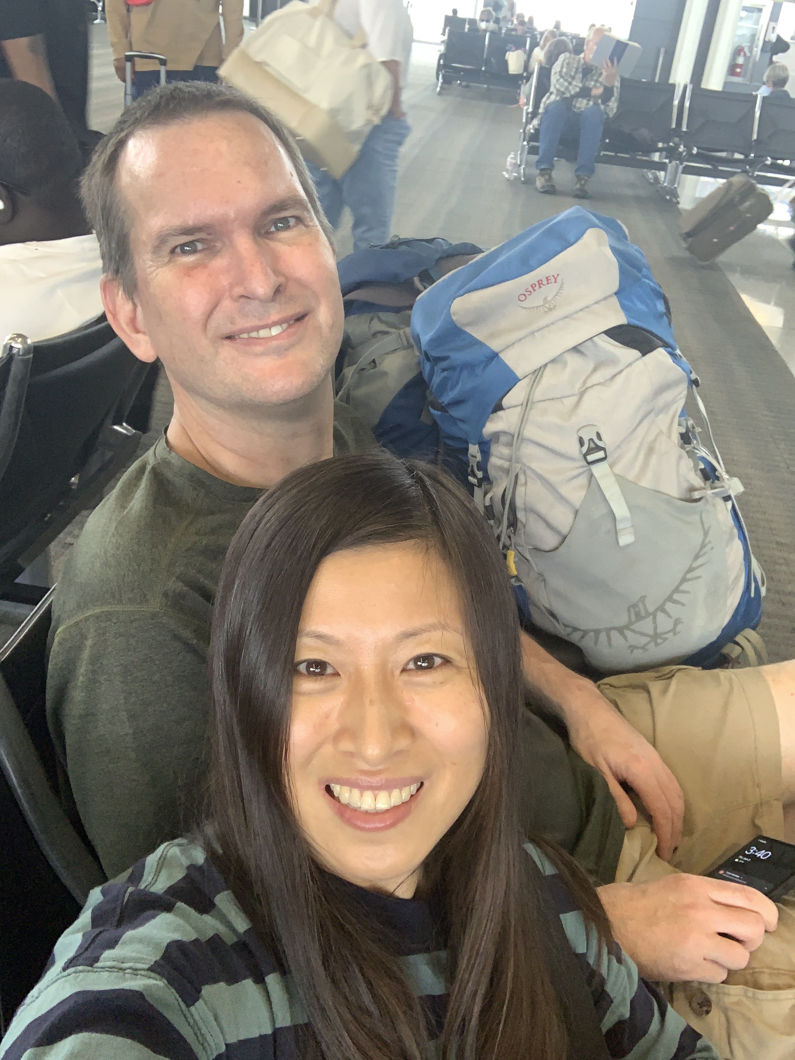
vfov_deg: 56.8
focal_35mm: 32
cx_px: 398
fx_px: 980
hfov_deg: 44.2
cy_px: 530
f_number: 2.2
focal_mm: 2.87
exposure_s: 1/60
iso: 100
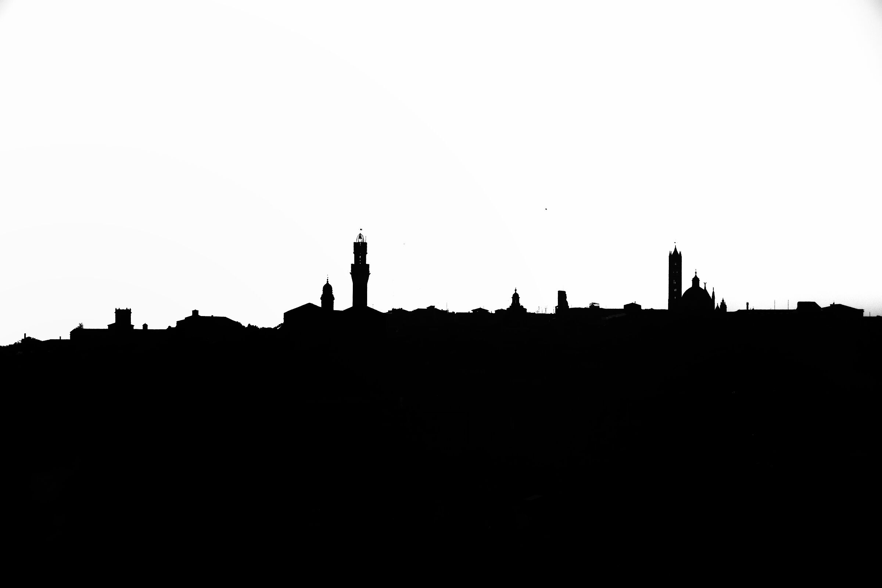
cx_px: 441
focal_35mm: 127
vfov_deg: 10.8
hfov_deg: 16.1
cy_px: 294
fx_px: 3111
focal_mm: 46.41
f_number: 4
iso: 64
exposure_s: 1/5000
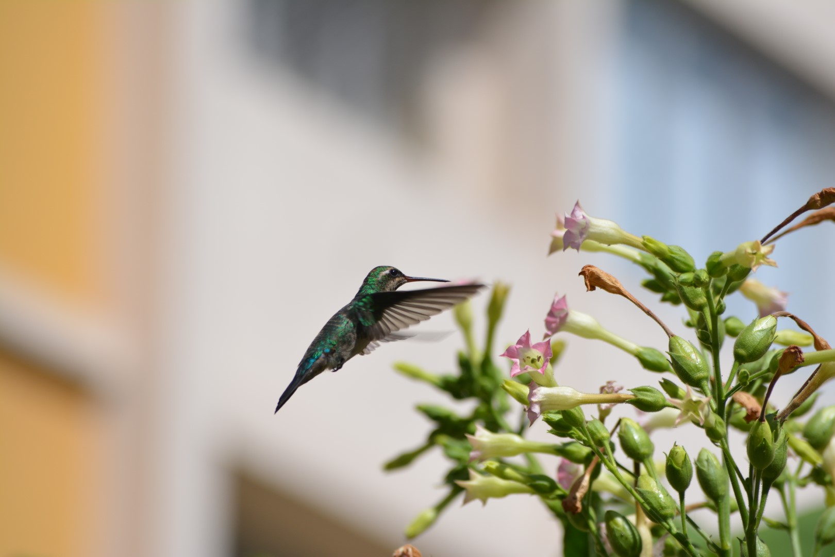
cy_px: 278
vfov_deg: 4.6
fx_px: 6958
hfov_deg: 6.9
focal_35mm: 300
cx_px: 418
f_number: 7.1
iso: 200
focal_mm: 200
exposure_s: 1/800
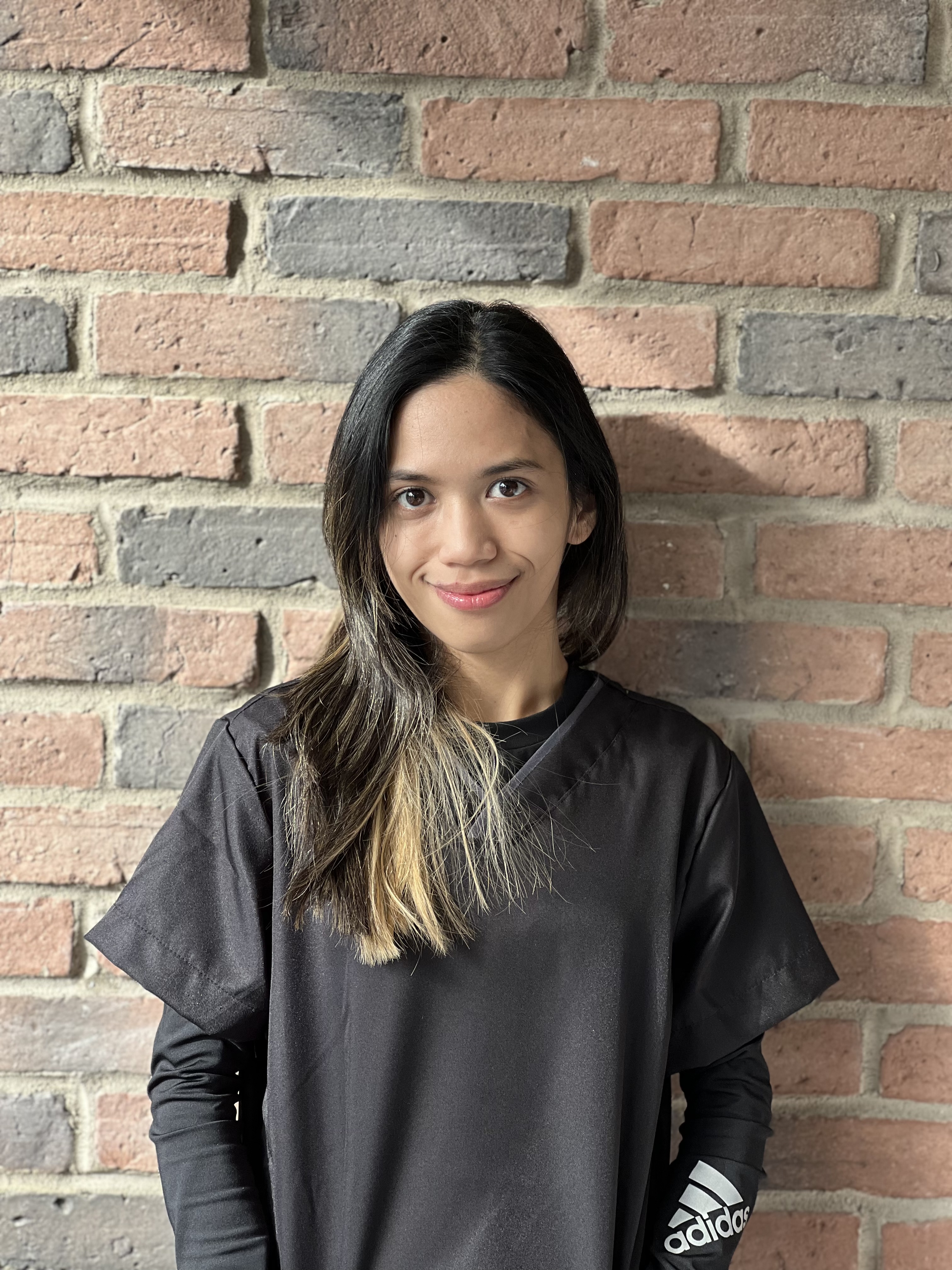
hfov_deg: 19.1
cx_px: 476
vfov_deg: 25.3
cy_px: 635
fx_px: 2824
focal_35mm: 77
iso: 40
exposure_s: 1/120
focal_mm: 9
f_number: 2.8
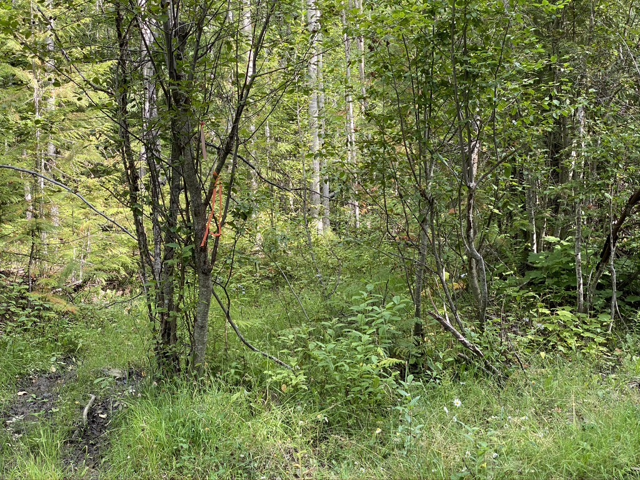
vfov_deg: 28.0
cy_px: 240
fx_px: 961
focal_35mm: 52
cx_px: 320
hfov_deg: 36.8
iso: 40
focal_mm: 6
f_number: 2
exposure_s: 1/122
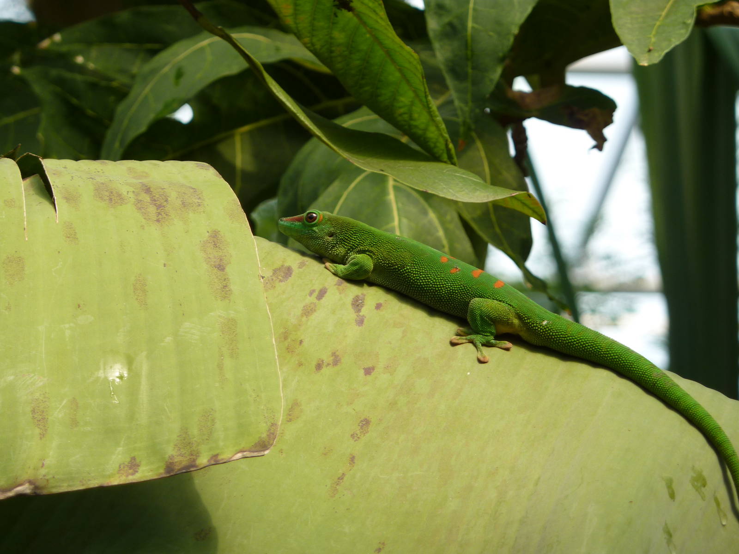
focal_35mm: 242
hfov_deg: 8.2
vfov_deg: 6.1
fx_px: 5166
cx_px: 370
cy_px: 277
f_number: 4.7
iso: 80
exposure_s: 1/125
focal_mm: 39.7
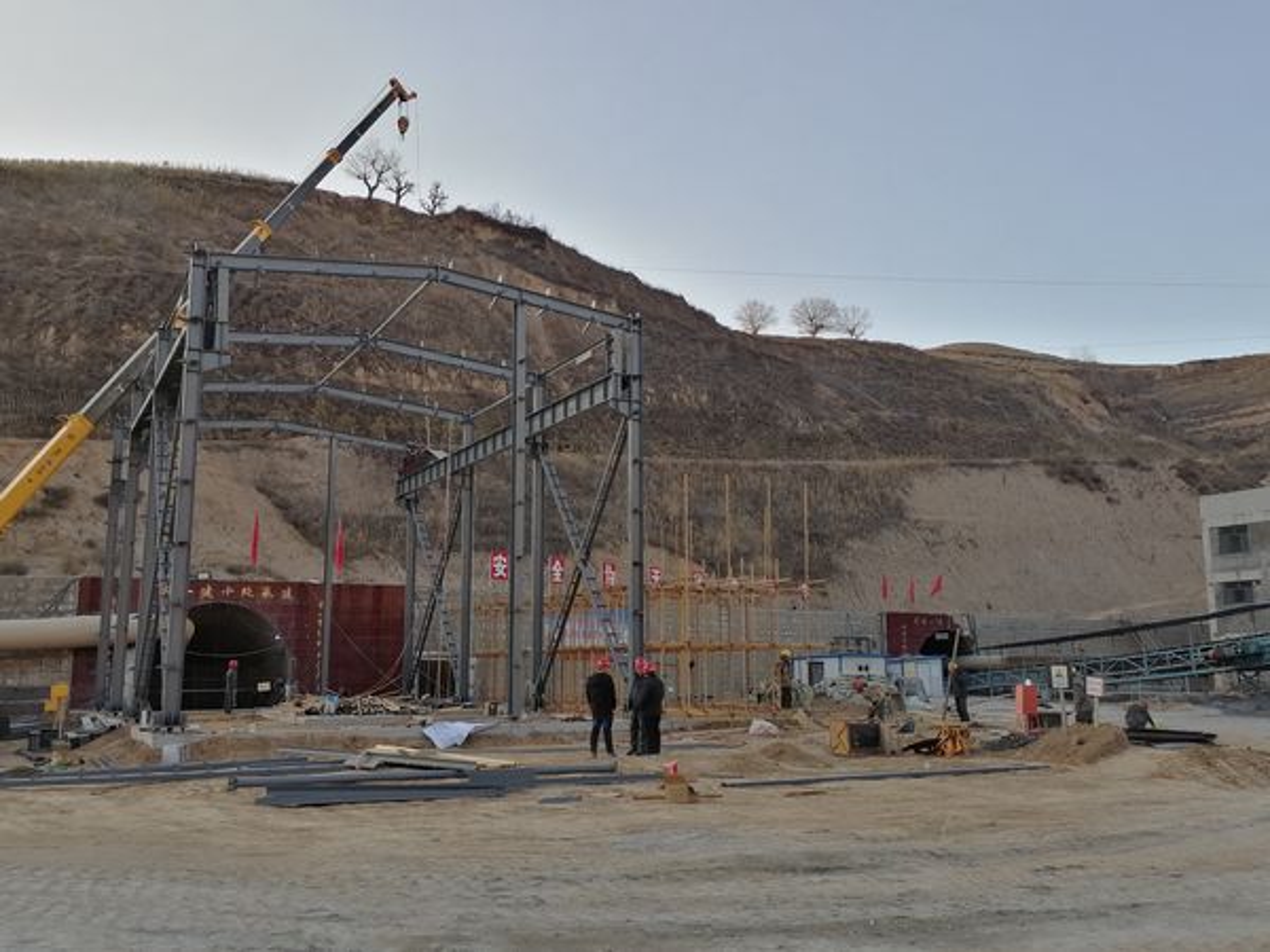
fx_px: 1174
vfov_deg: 44.2
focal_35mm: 32
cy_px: 476
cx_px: 635
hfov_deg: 56.8
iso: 50
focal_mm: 5.3
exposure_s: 1/324
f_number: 1.8
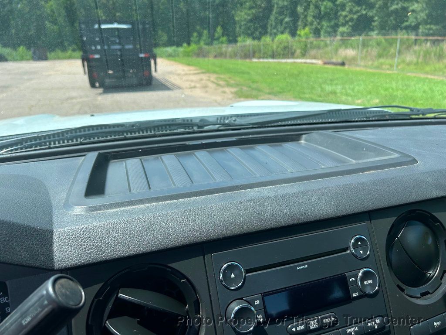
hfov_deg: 67.3
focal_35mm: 26
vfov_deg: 53.1
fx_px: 335
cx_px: 223
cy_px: 168
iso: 50
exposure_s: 1/1488
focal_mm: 5.7
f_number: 1.5
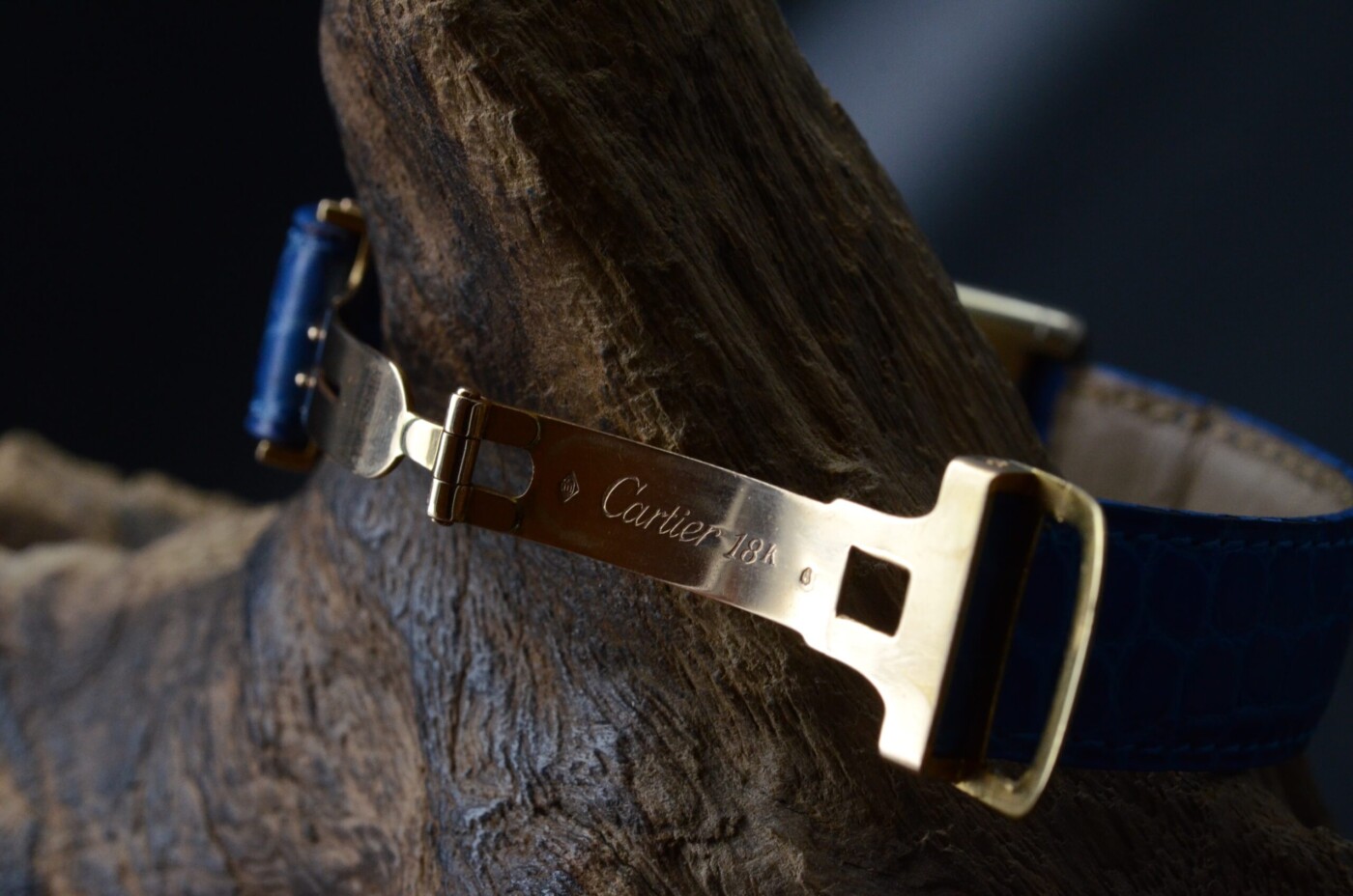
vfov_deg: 15.1
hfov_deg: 22.7
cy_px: 448
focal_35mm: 90
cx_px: 676
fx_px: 3376
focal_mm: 60
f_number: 11
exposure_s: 1/125
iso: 1600
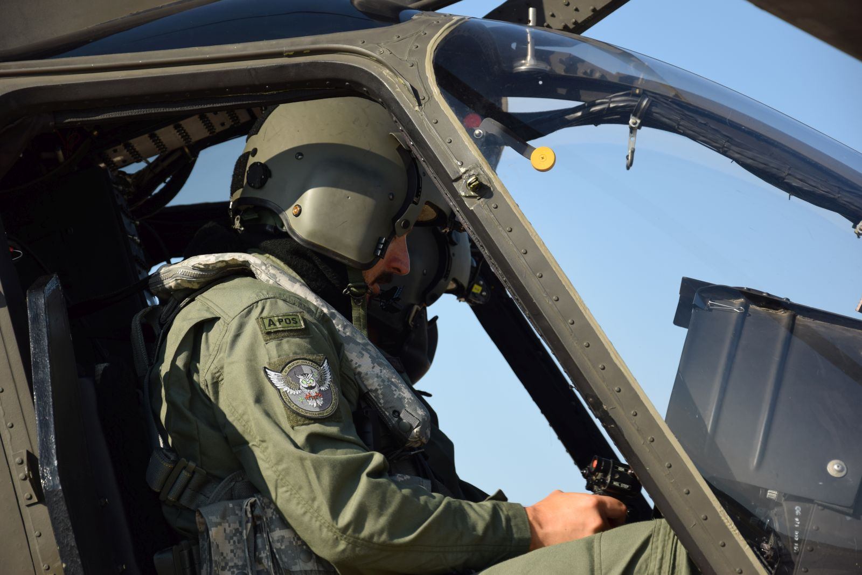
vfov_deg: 10.8
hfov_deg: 16.1
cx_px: 431
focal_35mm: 128
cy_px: 288
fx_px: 3053
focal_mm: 85
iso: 100
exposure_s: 1/320
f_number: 5.6
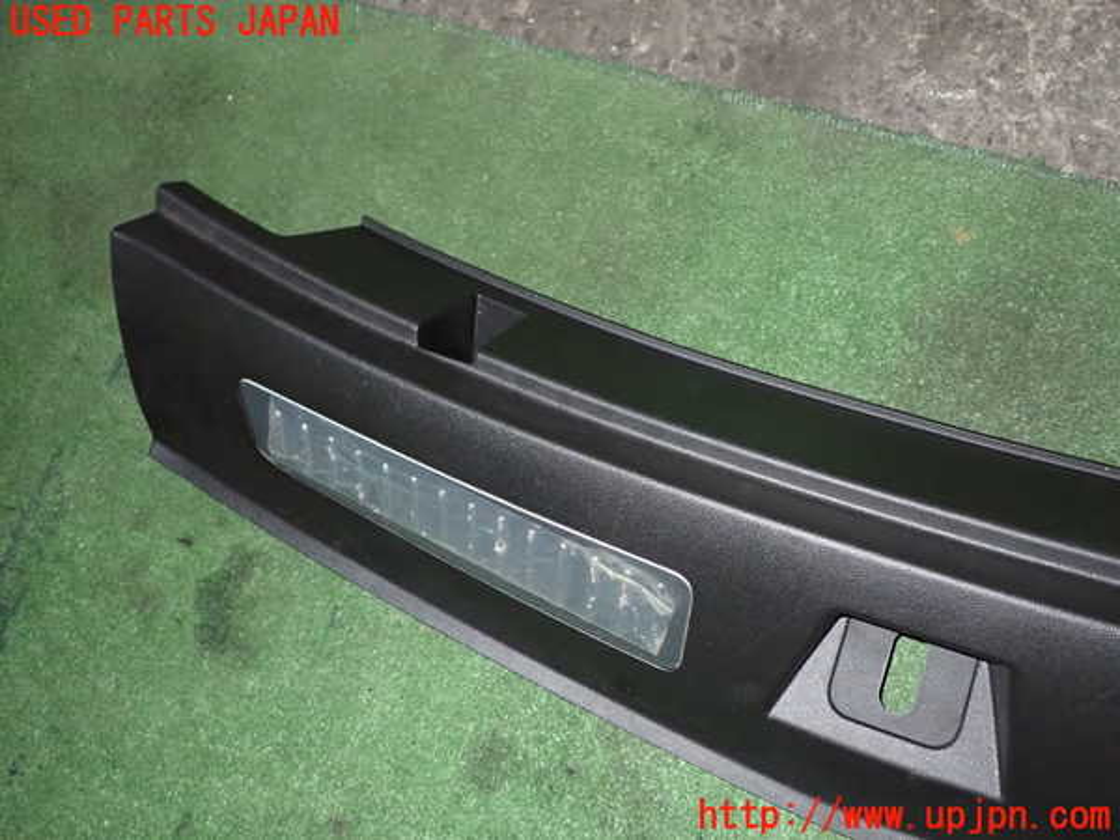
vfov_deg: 44.2
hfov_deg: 56.8
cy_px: 420
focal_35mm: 32
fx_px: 1035
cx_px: 560
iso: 800
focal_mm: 5.79
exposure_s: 1/30
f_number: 7.1
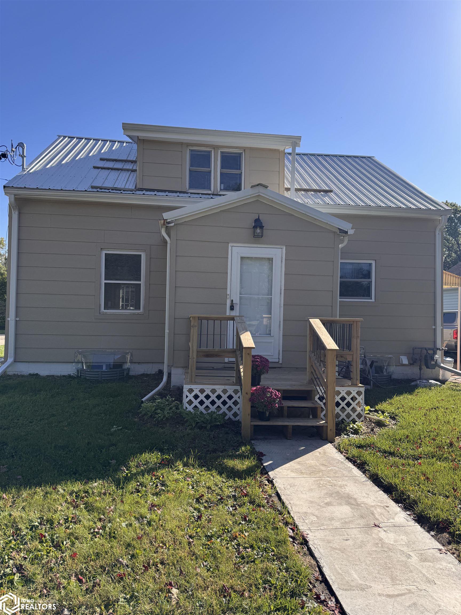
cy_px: 308
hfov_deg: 56.8
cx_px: 230
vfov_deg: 71.6
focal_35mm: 24
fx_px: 426
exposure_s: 1/3247
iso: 80
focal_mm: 6.76
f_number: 1.78
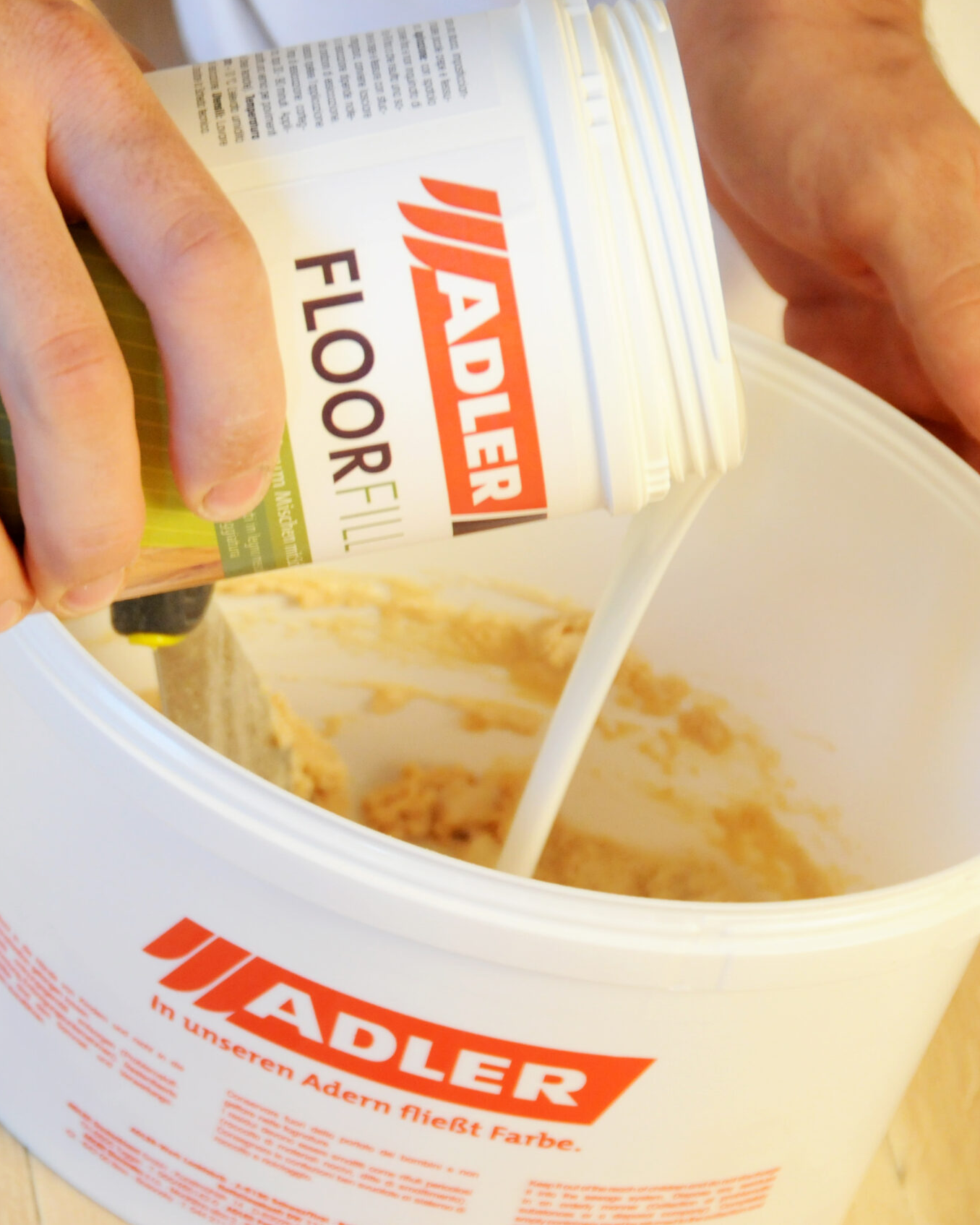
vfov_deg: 9.6
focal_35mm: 202
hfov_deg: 7.6
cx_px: 119
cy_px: 611
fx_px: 7313
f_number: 8
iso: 1000
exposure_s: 1/80
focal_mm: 95
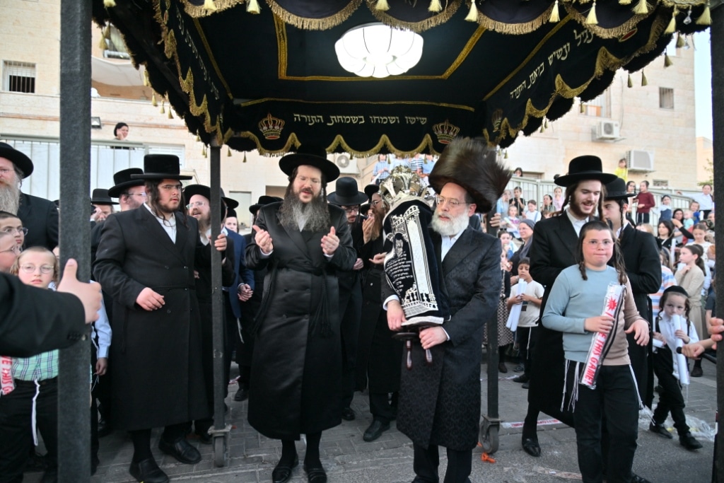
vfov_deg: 53.1
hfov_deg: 73.7
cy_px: 242
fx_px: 483
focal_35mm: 24
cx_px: 362
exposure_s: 1/200
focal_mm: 24
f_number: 4
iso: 320
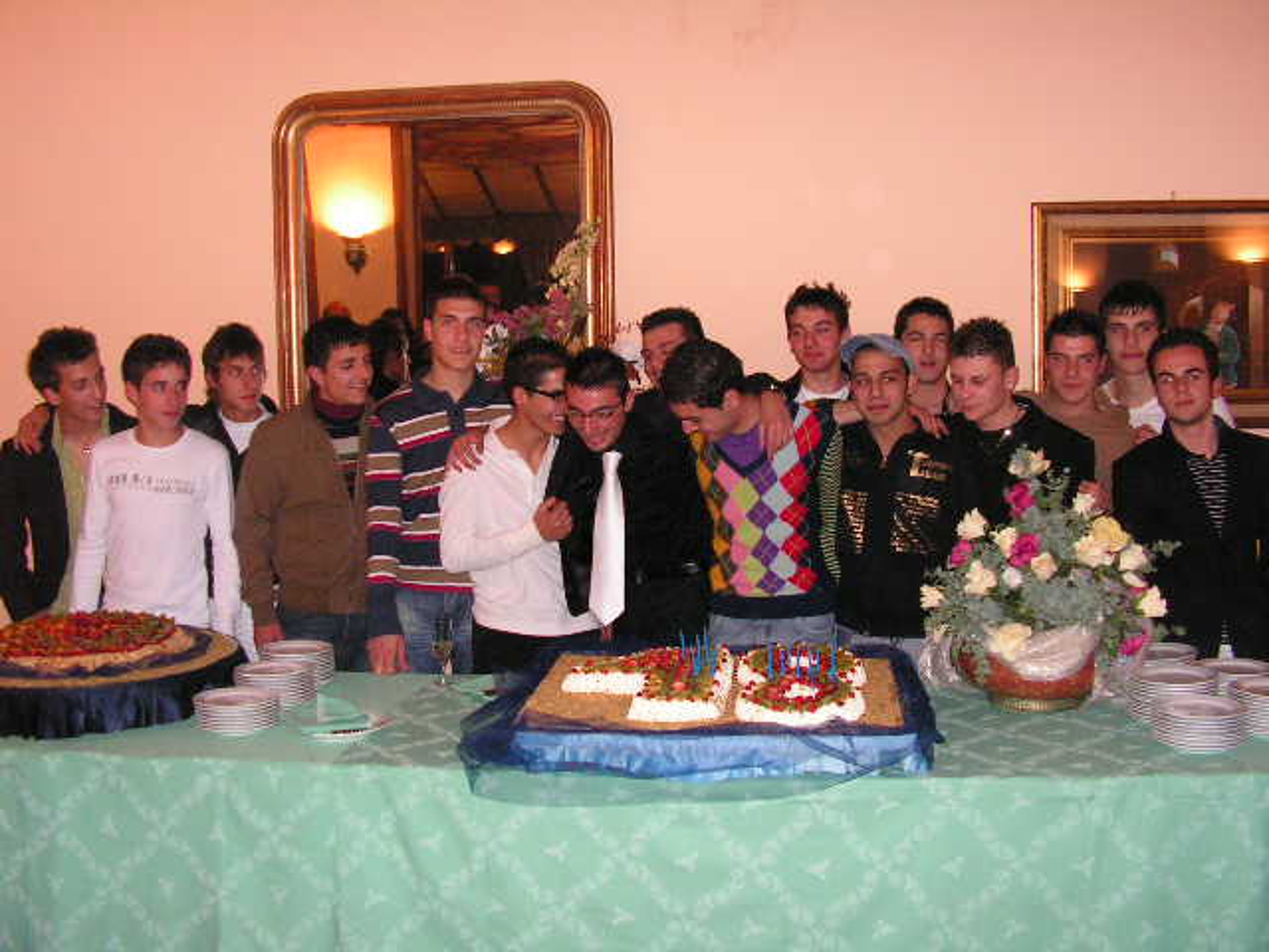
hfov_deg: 51.4
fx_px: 1320
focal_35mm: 36
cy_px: 476
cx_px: 634
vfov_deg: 39.7
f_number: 3.2
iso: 200
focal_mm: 6
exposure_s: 1/40
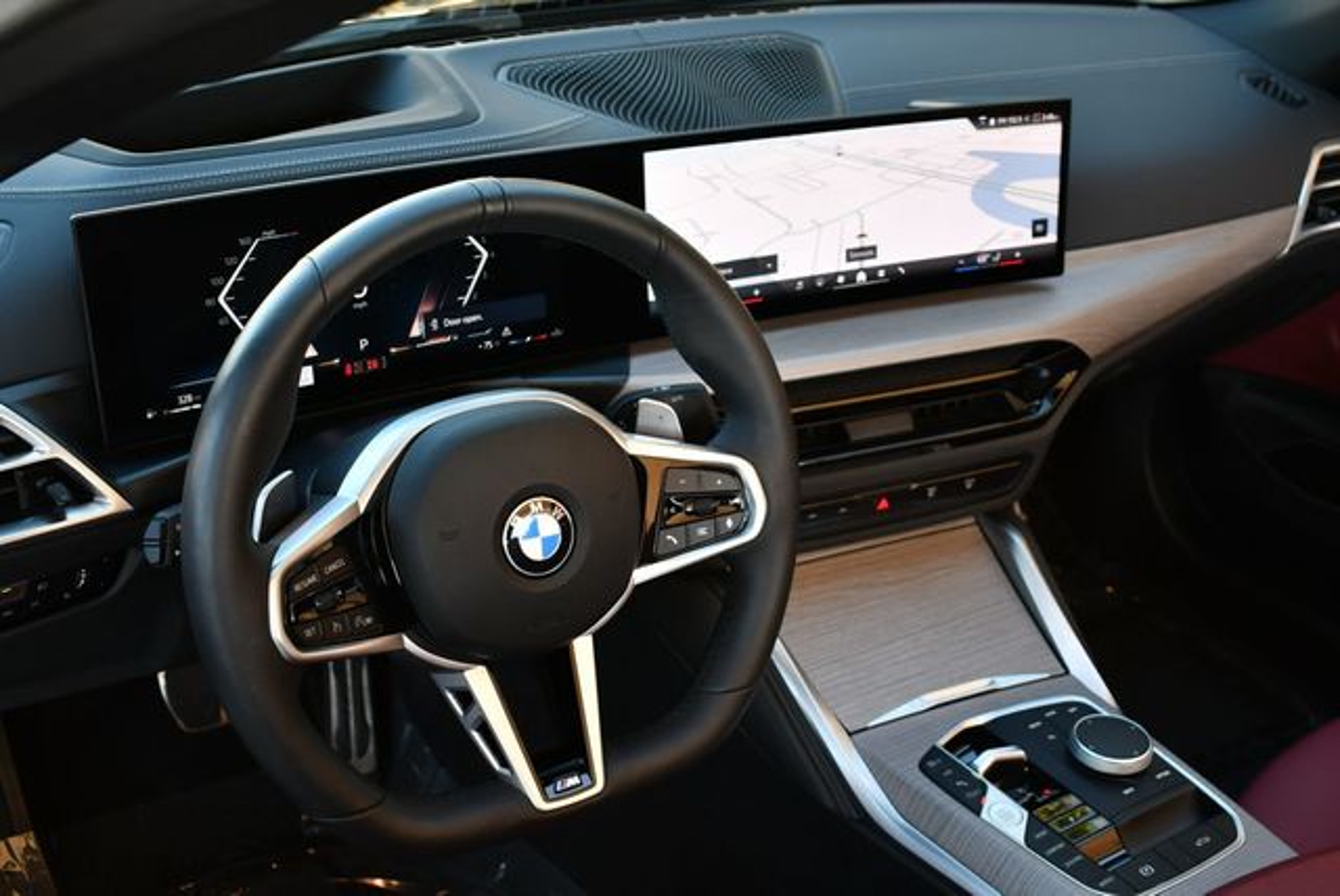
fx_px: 1639
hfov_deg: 44.5
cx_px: 670
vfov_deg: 30.6
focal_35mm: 44
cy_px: 448
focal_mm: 22
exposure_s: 1/250
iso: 400
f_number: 3.8
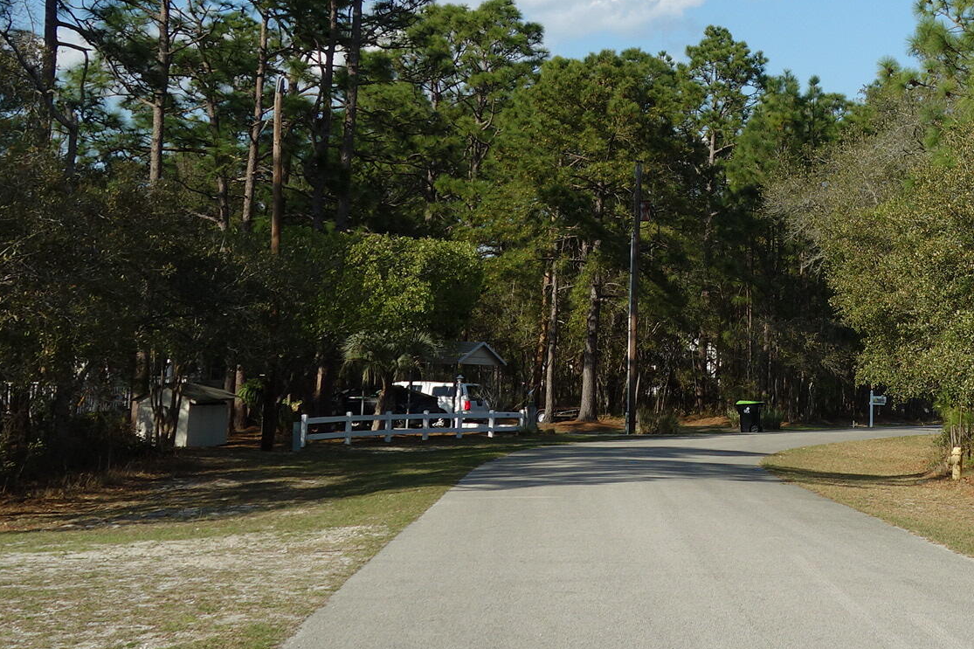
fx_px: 2191
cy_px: 170
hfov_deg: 23.9
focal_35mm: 81
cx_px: 996
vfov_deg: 16.8
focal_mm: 12.32
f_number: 5.6
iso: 125
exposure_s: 1/500
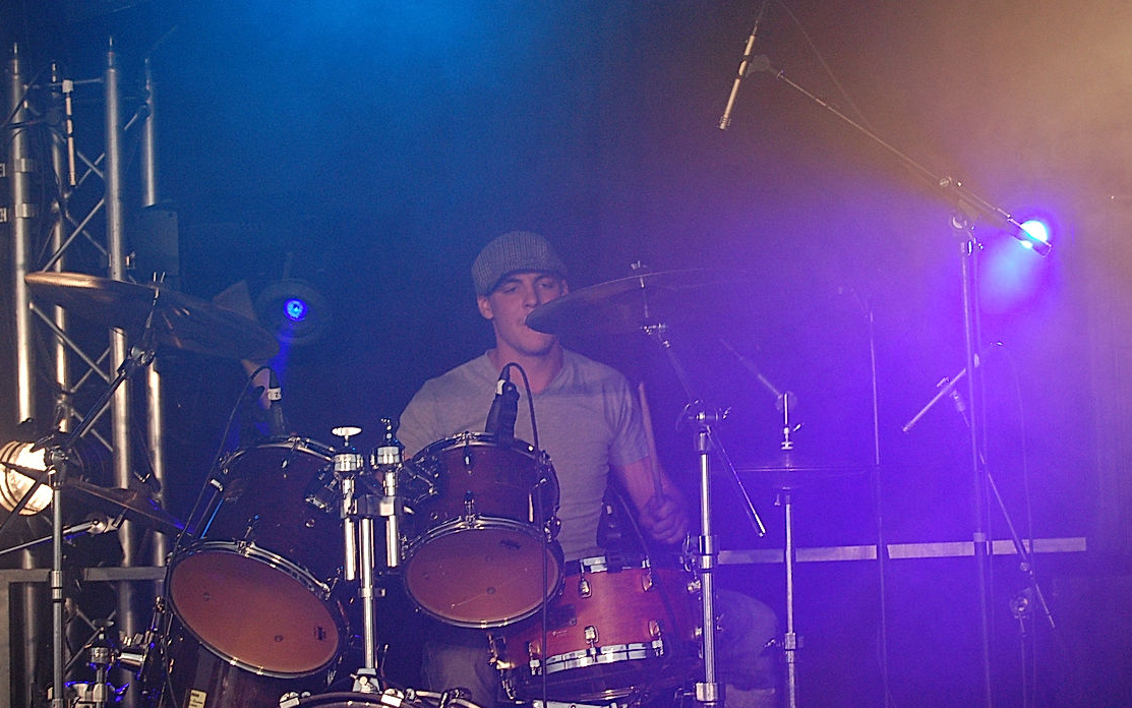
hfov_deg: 22.9
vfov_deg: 14.4
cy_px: 349
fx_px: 2794
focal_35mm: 91
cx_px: 543
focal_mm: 55
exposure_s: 1/160
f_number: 6.3
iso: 800
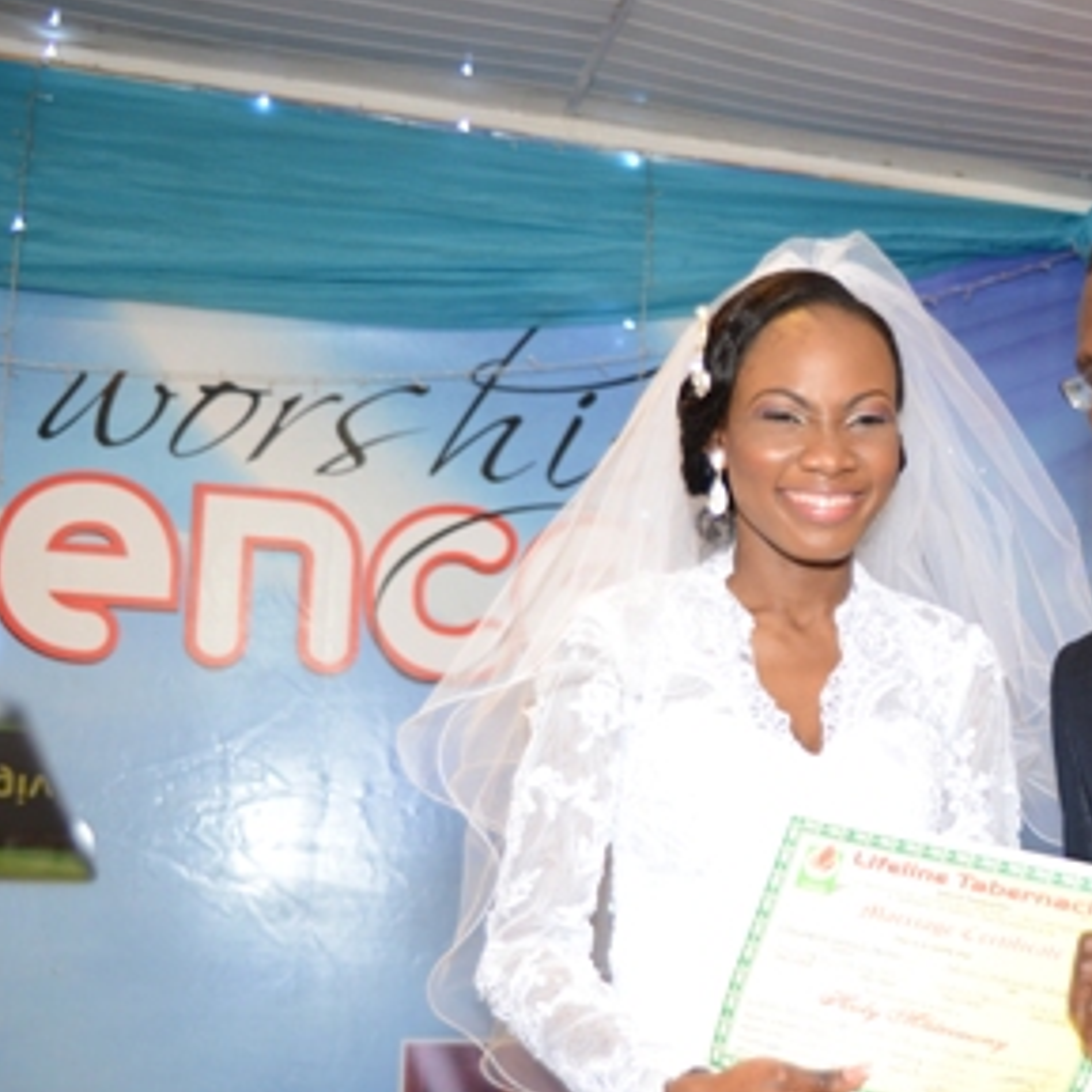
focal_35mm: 56
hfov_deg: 29.1
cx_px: 1013
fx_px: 1999
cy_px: 722
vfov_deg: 30.4
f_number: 2.8
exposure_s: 1/100
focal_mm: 31
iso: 1000
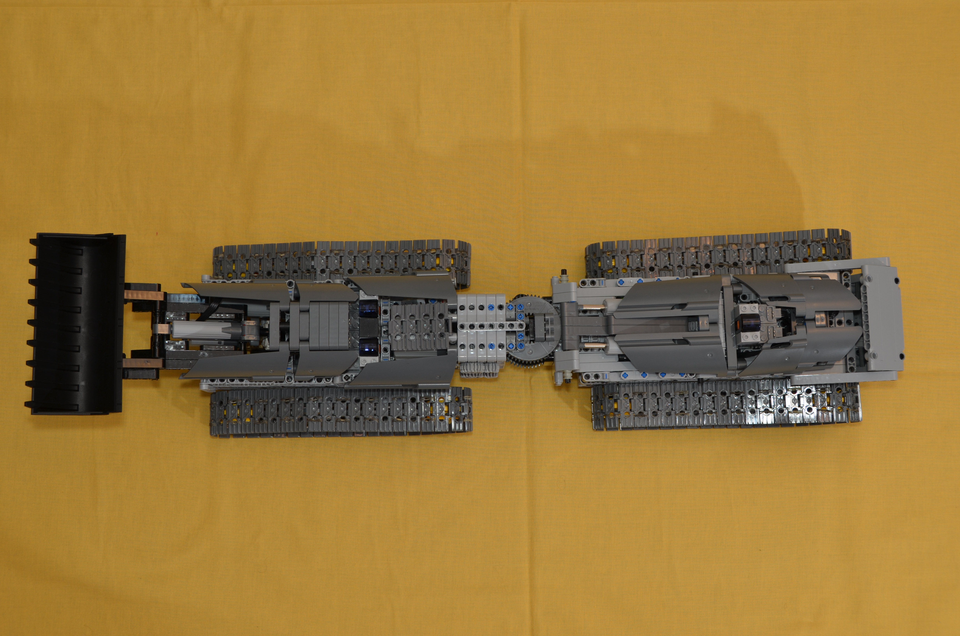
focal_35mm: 48
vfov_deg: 28.0
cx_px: 480
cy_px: 318
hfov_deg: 41.2
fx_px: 1277
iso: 100
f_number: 7.1
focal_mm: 32
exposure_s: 1/60
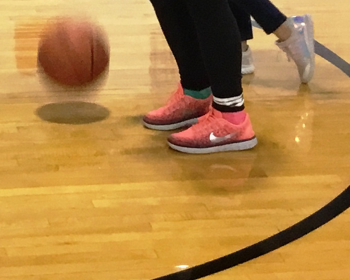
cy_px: -236
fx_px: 1522
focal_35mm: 147
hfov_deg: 13.1
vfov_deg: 9.9
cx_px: 80
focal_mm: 3.3
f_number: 2.4
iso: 80
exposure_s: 1/30
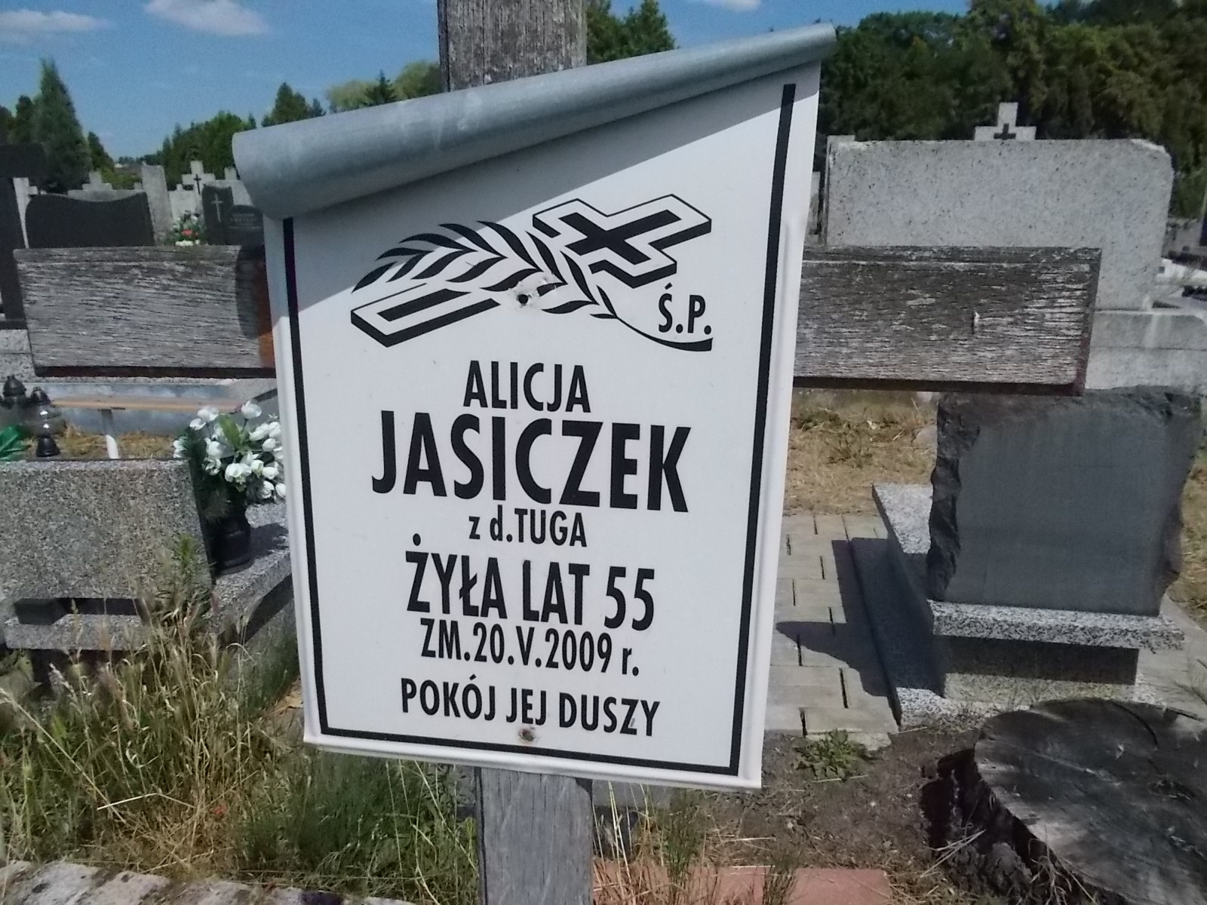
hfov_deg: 67.3
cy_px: 452
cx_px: 604
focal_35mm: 26
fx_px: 907
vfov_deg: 53.1
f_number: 8
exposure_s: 1/2000
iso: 400
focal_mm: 4.6
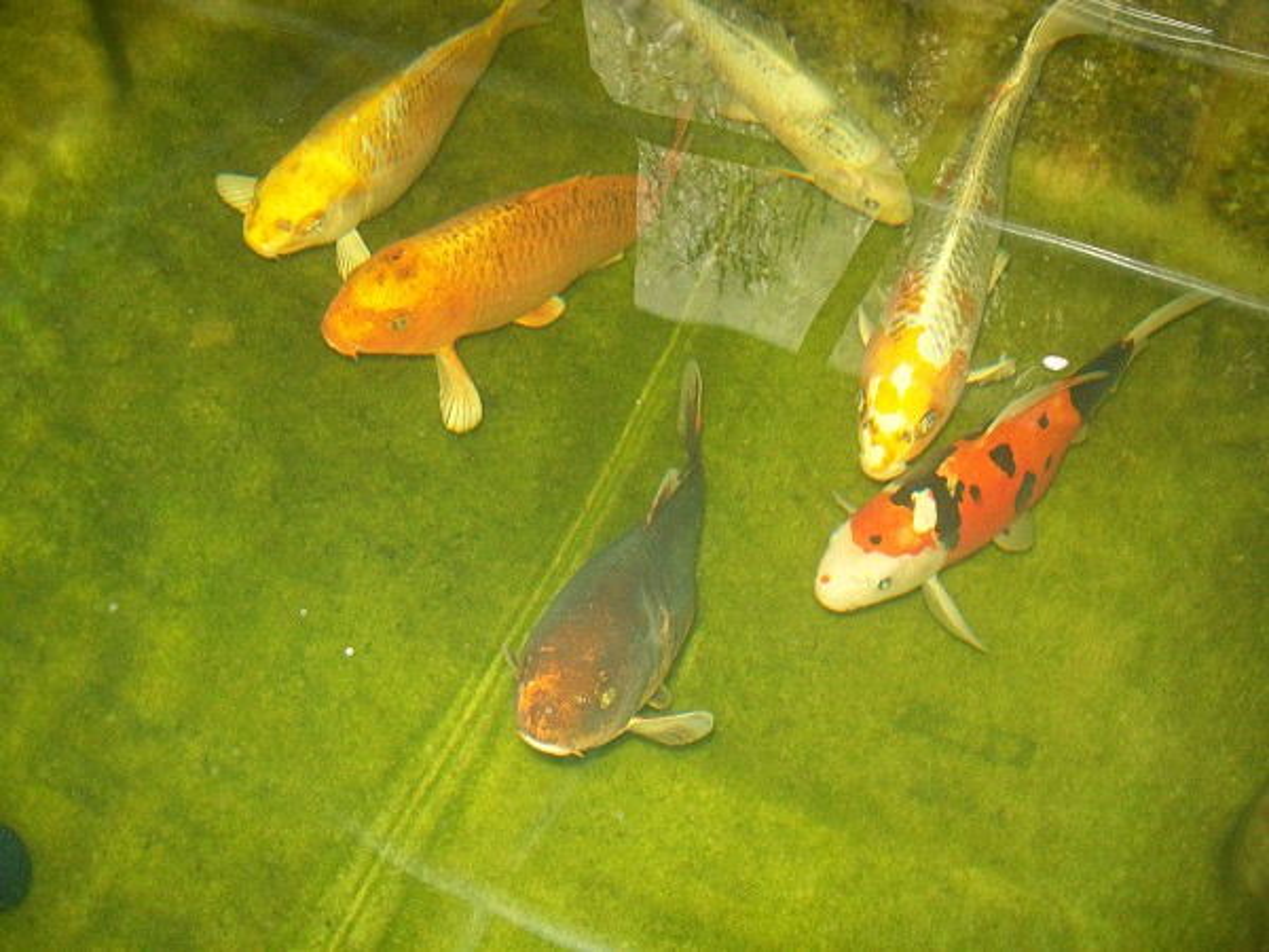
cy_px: 476
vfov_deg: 39.7
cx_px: 634
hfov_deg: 51.4
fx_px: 1320
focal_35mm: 36
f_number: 2.7
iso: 160
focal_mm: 6
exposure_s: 1/60
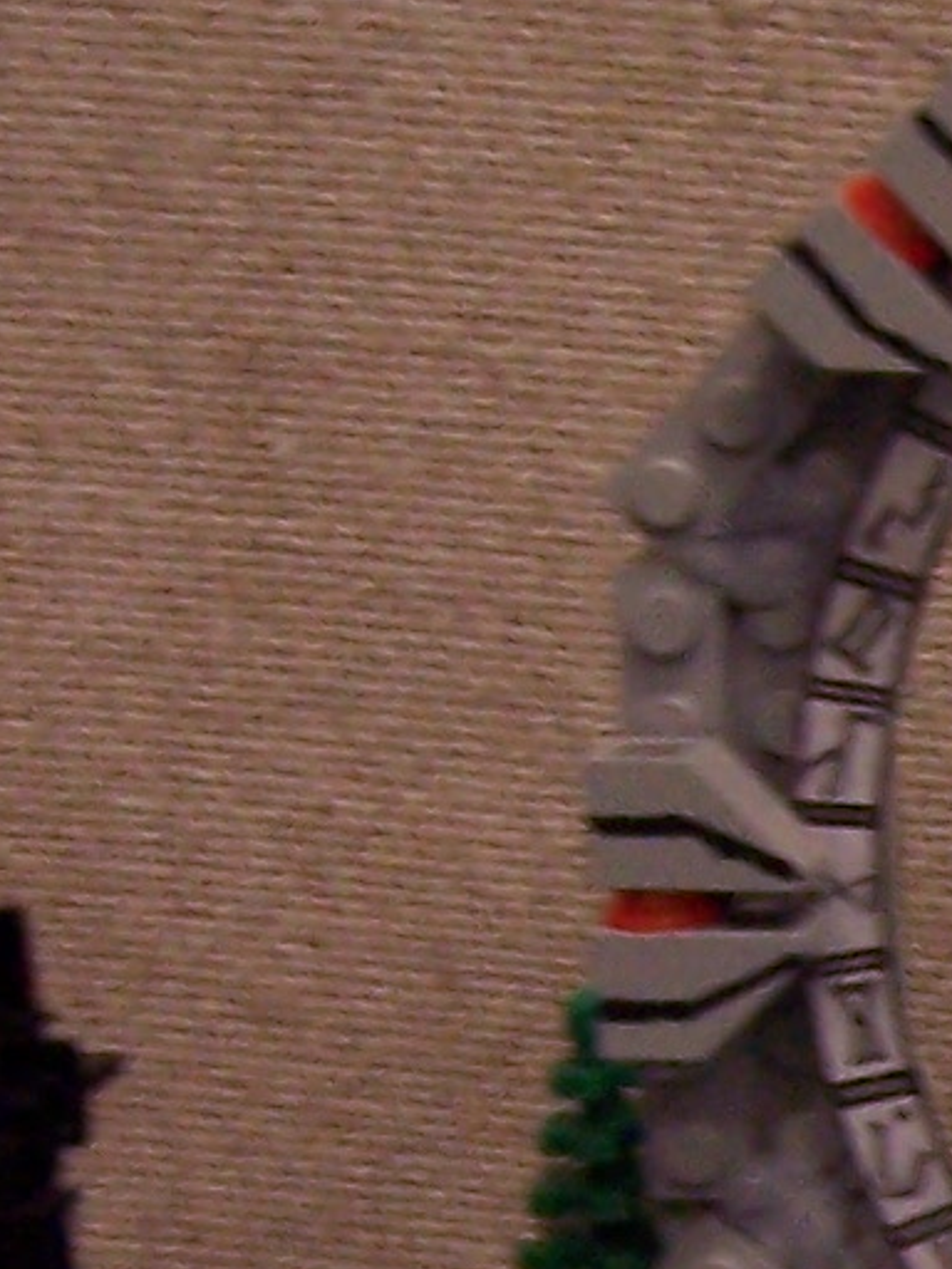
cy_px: 1299
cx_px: 1934
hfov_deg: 8.6
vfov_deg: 12.0
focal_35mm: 162
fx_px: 5940
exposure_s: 1/30
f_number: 3
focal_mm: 6
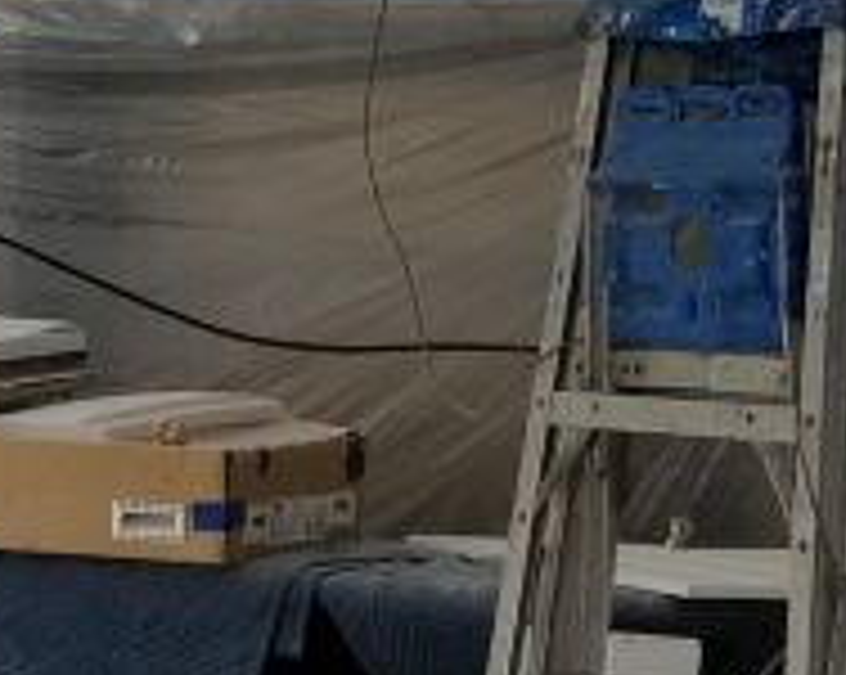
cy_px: 32
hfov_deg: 16.7
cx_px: -284
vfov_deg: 14.1
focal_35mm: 108
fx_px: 2701
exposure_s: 1/88
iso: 50
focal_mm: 4.25
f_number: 1.7
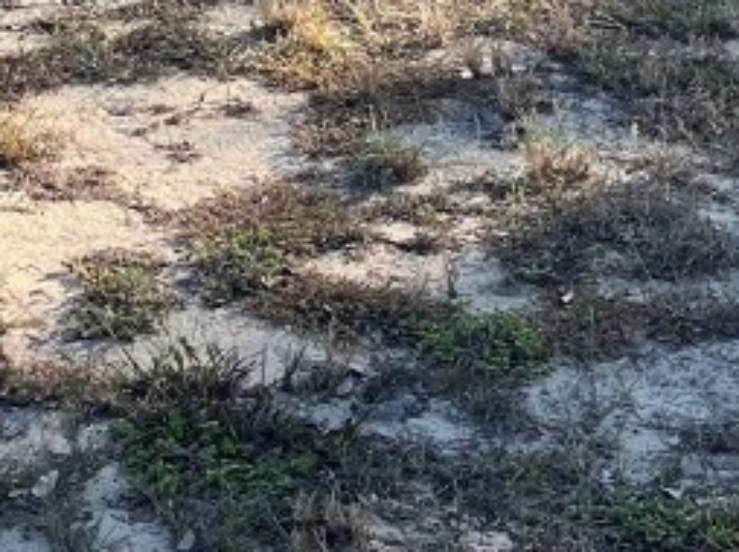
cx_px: 6
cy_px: -189
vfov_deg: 13.5
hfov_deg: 18.3
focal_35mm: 105
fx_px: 2239
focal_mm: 5.1
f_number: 1.6
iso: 50
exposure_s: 1/1175
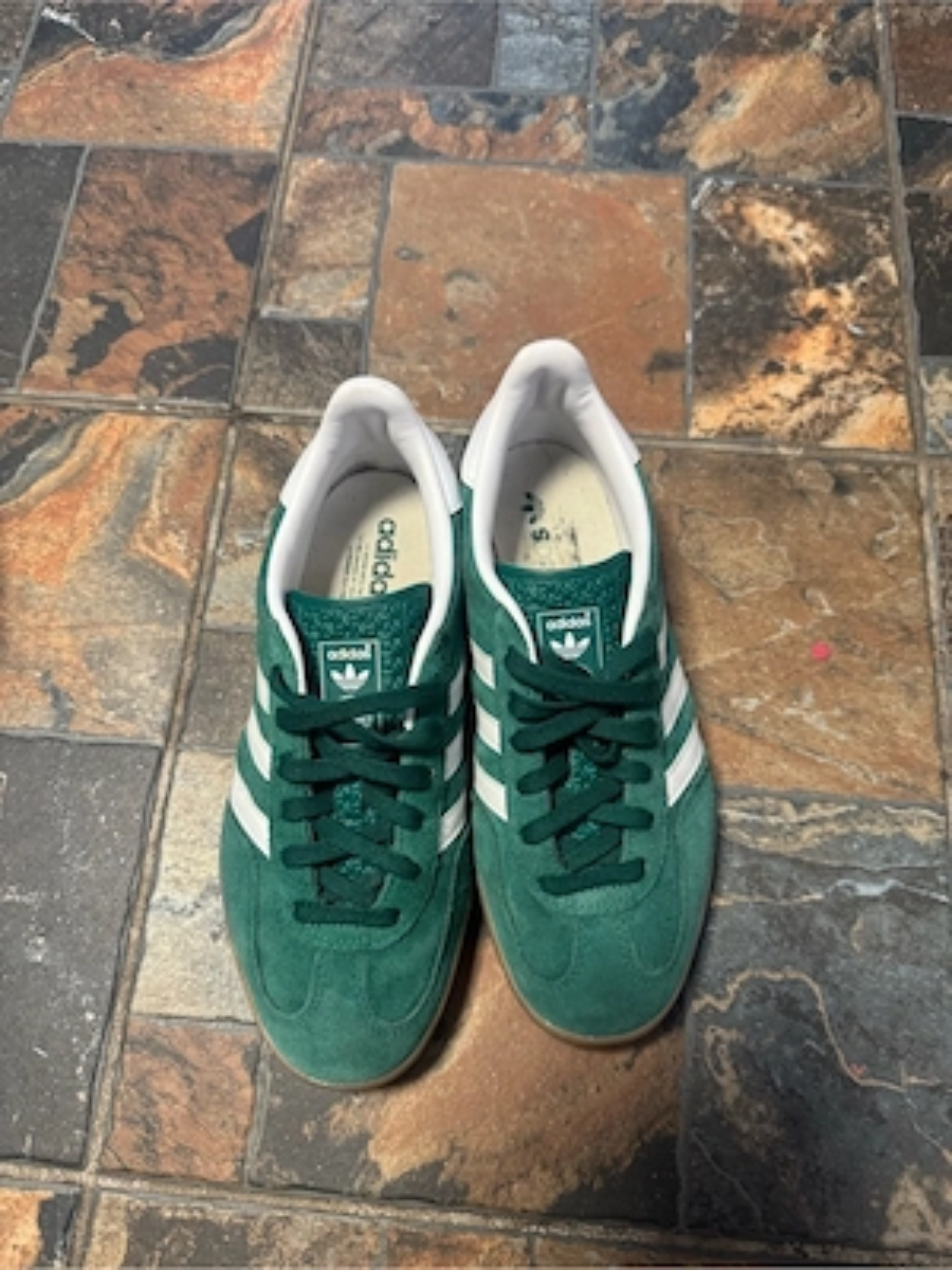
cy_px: 635
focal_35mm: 24
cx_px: 476
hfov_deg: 56.8
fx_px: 880
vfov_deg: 71.6
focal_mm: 6.76
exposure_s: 1/50
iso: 250
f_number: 1.78
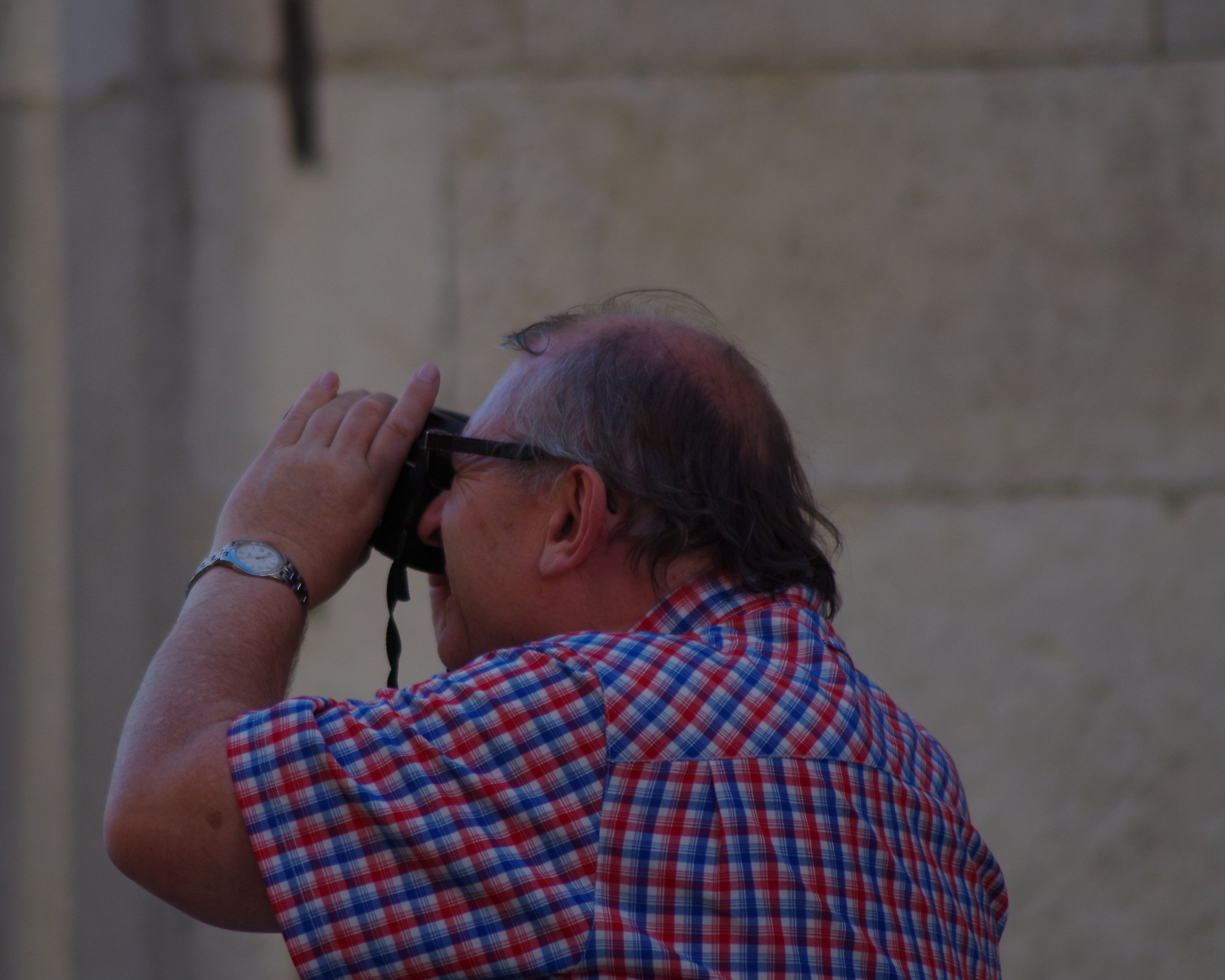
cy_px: 490
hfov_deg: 3.8
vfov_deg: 3.0
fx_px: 18493
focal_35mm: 510
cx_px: 536
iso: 400
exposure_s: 1/400
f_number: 5.6
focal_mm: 300
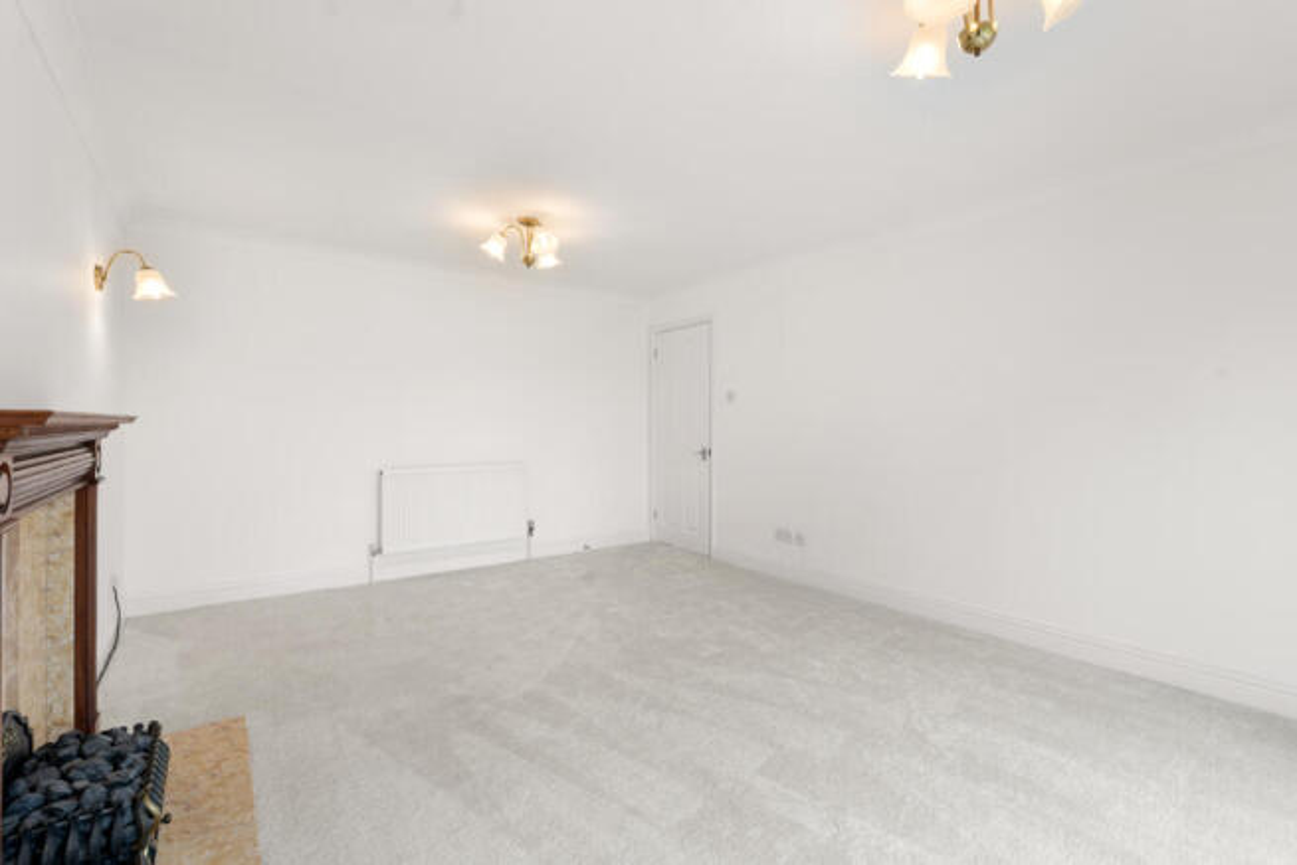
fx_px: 577
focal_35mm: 16
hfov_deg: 96.7
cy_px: 432
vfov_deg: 73.8
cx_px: 648
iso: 320
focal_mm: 16
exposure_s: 1/2.5
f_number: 8
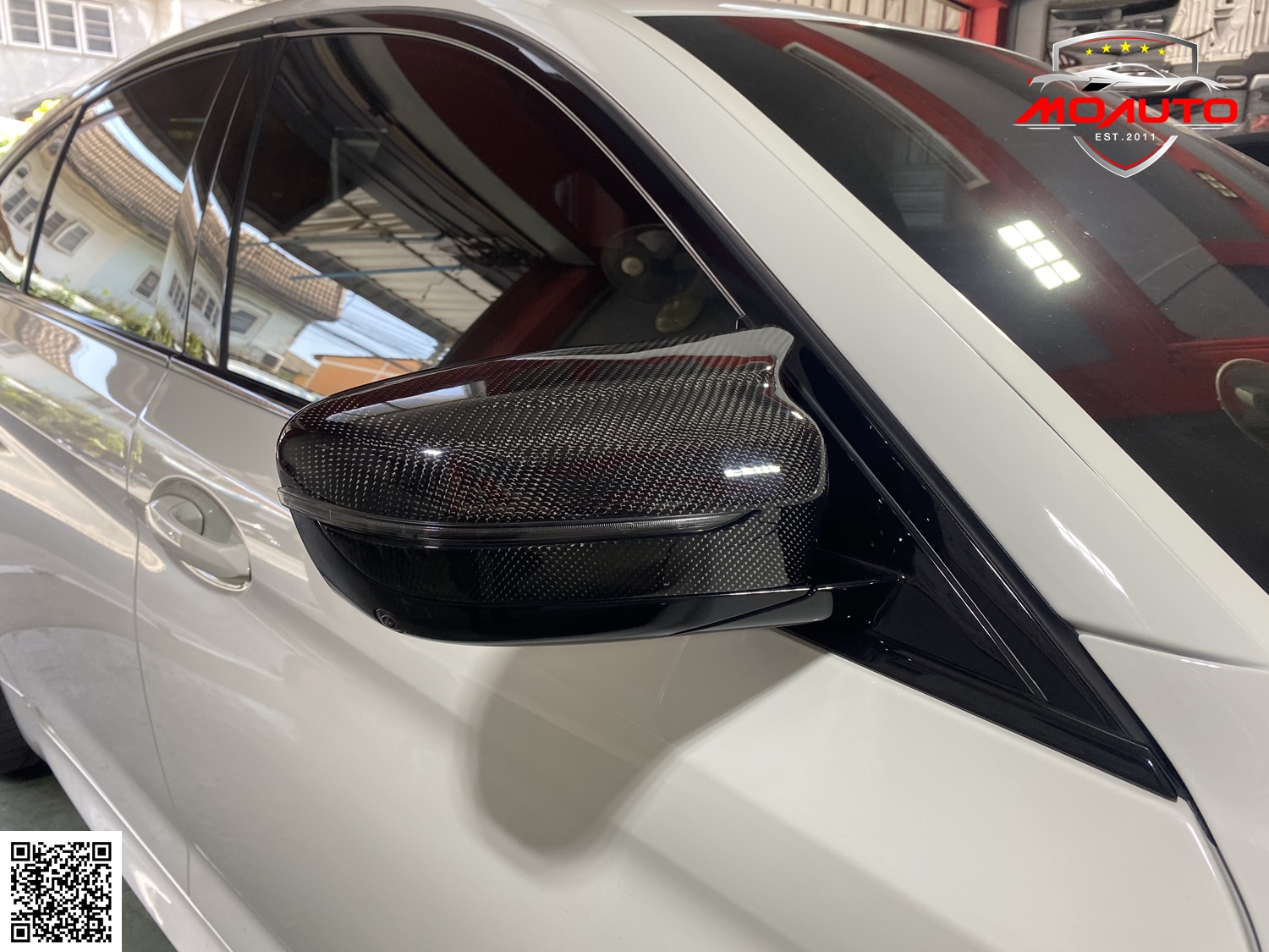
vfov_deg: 53.1
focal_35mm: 26
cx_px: 634
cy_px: 476
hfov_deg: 67.3
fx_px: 953
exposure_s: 1/121
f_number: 1.8
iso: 64
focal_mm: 4.25
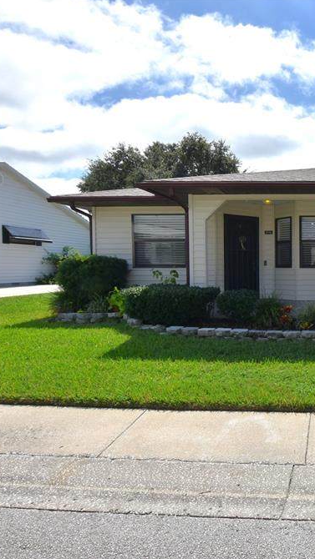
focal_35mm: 24
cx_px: 336
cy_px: 280
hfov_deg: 40.0
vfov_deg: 76.3
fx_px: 356
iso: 100
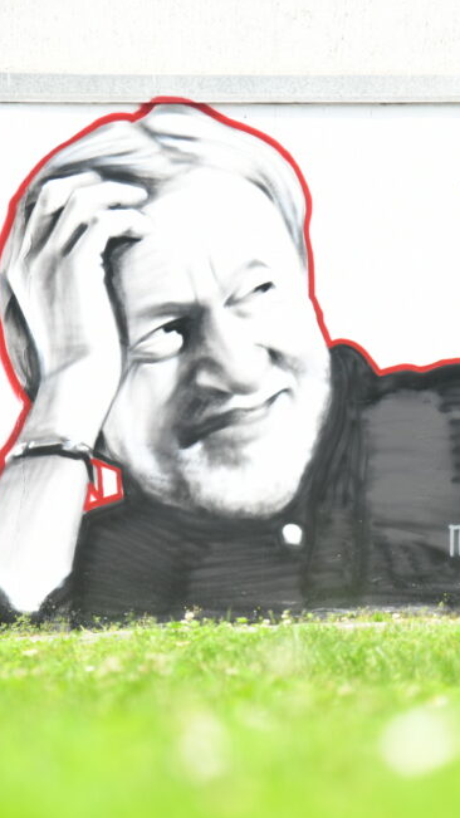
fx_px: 3037
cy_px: 427
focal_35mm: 140
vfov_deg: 15.3
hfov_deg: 8.6
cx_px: 412
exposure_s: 1/1250
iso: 400
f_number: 4
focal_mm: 85
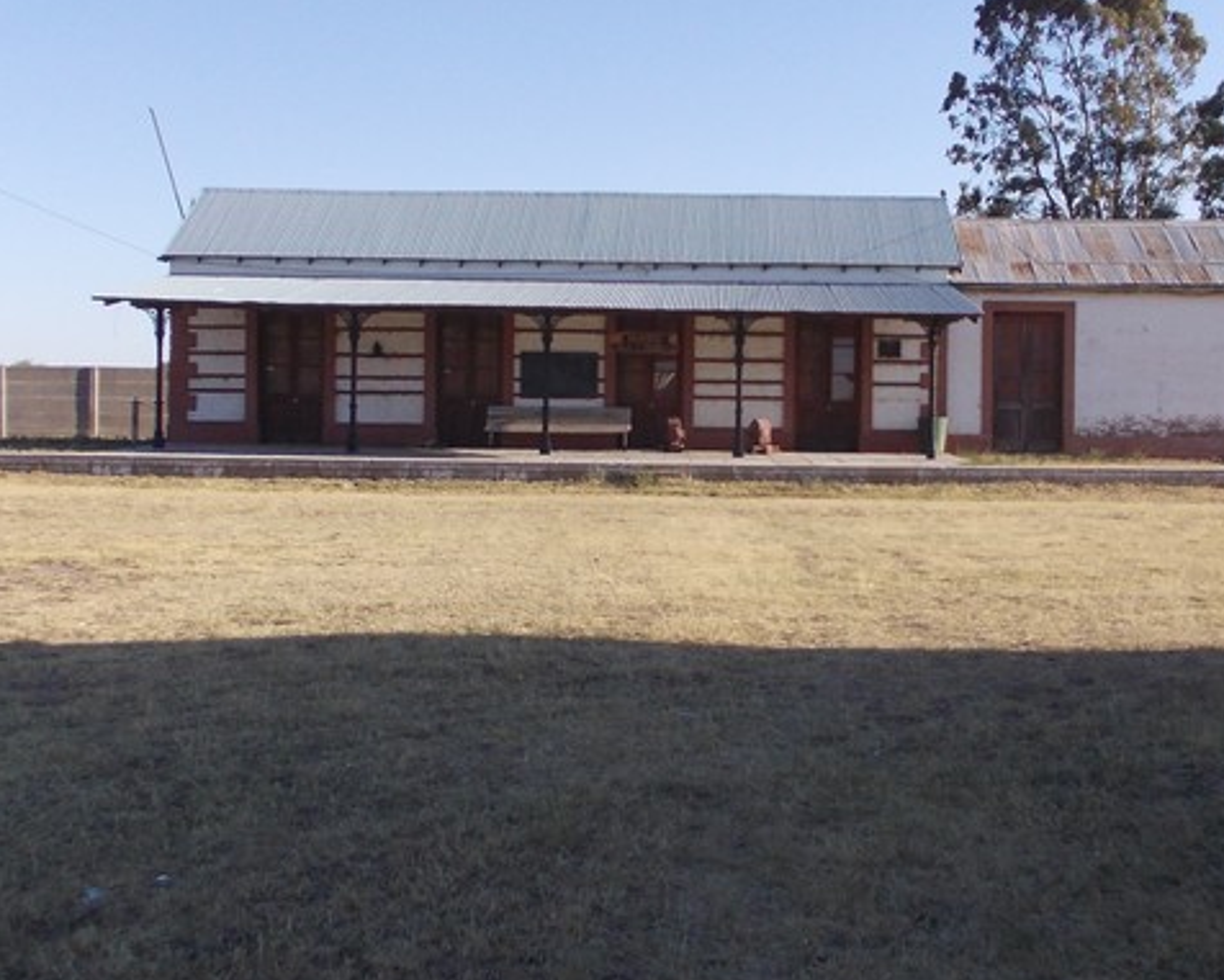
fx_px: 1594
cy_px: 432
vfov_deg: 34.1
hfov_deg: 41.8
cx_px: 728
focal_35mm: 44
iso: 80
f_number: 5.4
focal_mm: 4
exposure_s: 1/200
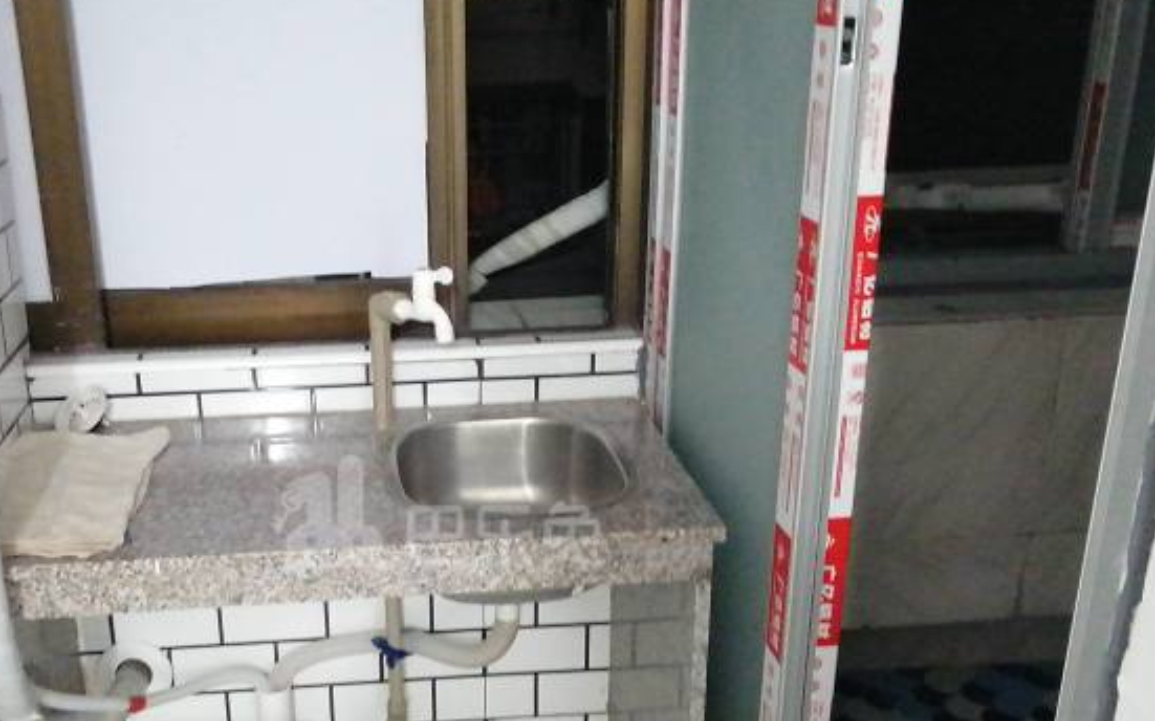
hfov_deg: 48.9
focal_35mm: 40
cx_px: 438
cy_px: 514
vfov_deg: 31.6
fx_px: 1259
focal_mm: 3.62
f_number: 1.8
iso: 800
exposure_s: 1/20
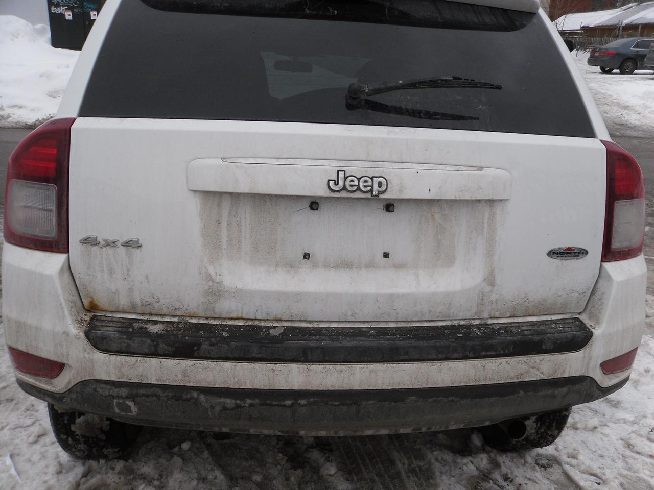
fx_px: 661
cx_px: 327
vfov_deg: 40.7
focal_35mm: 35
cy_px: 245
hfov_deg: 52.6
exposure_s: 1/122
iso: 80
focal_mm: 6.3
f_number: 3.5
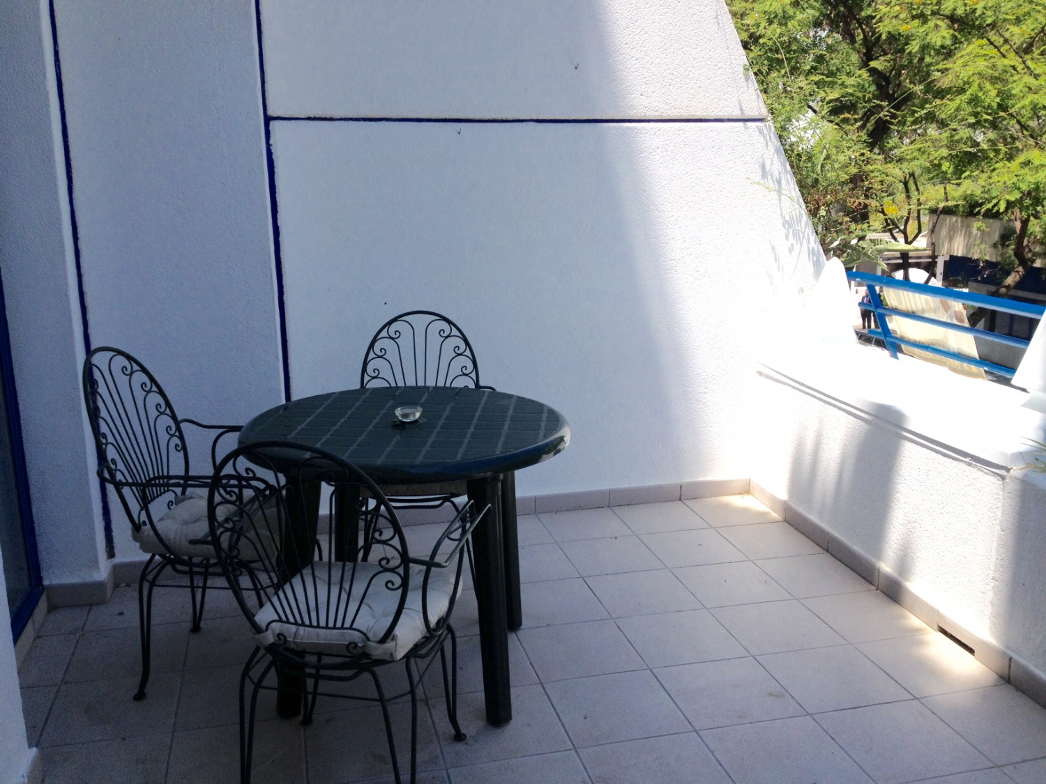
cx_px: 523
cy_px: 392
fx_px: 1058
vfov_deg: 40.7
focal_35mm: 35
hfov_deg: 52.6
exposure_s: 1/1453
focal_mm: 4.28
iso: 50
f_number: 2.4
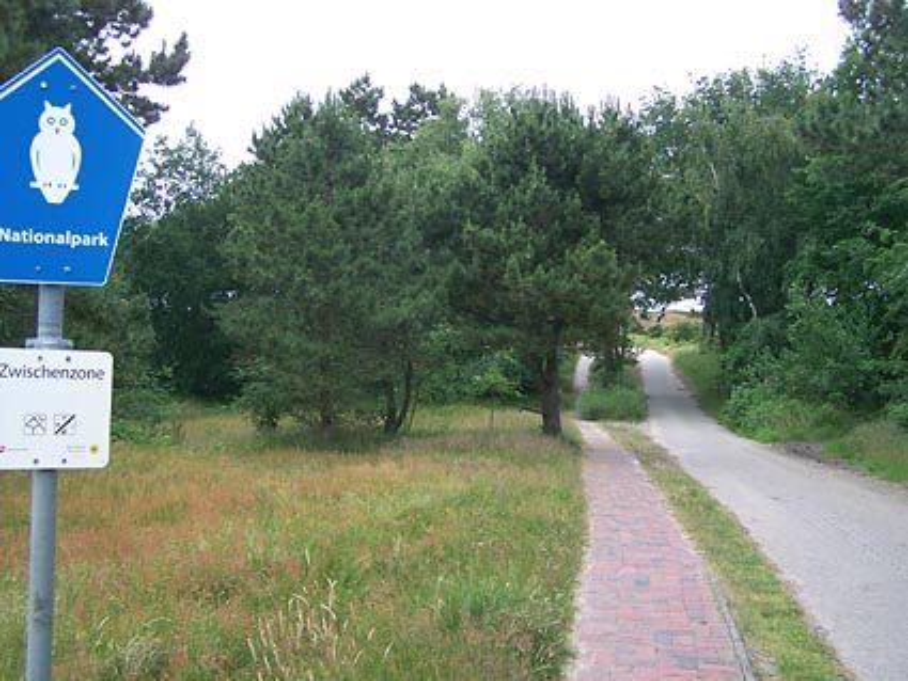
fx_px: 997
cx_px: 454
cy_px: 340
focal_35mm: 38
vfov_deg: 37.7
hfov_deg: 49.0
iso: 64
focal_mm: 6.3
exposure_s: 1/200
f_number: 2.8
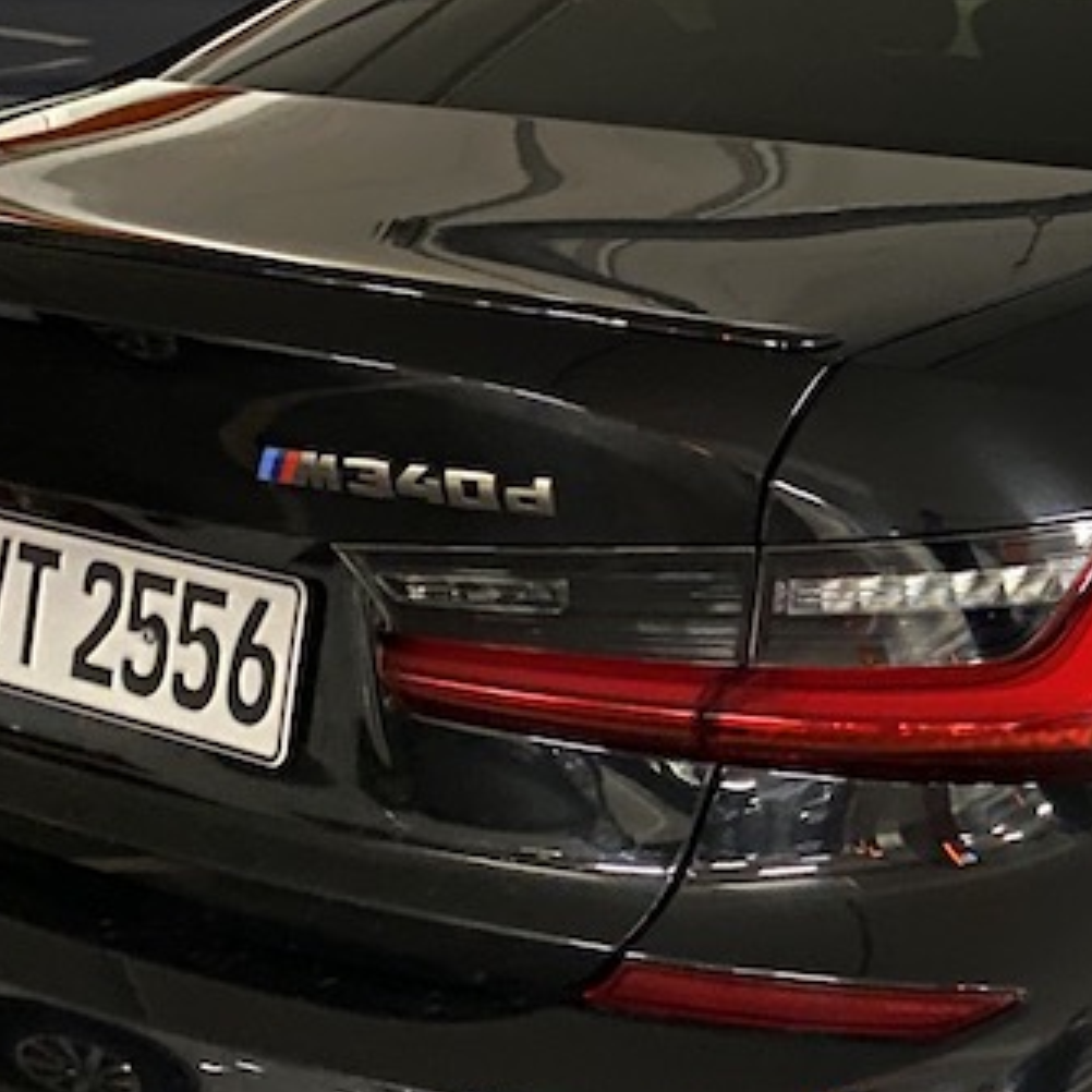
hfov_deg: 17.9
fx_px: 3141
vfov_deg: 19.7
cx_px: 1579
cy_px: 503
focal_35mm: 88
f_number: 1.8
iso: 1000
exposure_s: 1/14
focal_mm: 4.25
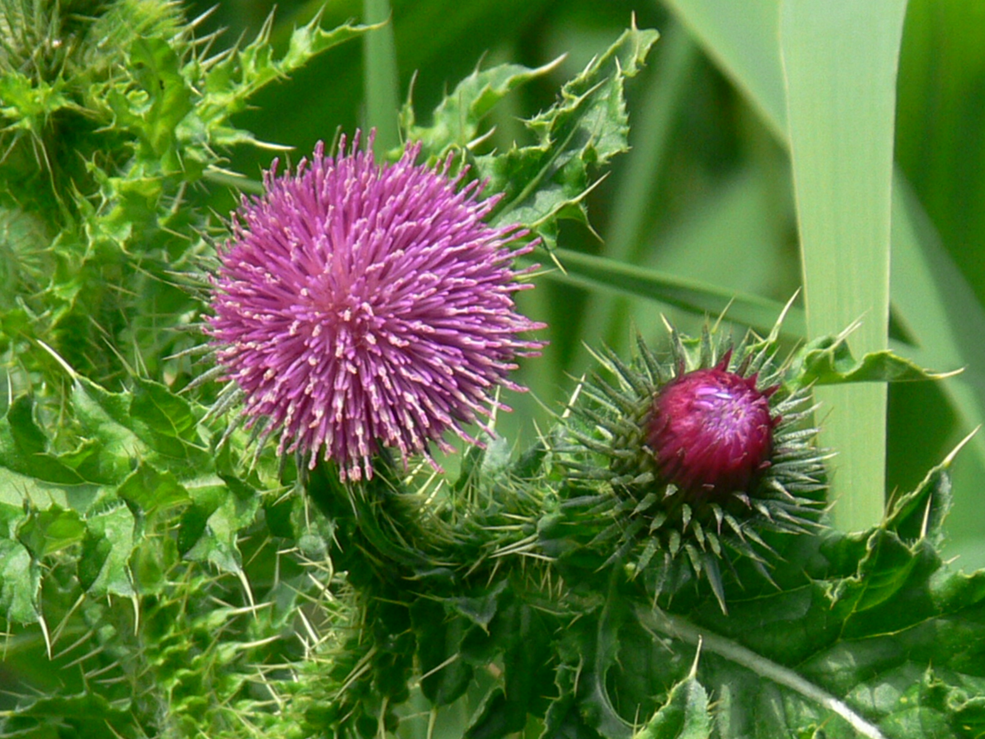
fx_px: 5919
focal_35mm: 208
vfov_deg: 7.1
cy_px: 370
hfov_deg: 9.5
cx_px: 492
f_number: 5.6
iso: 80
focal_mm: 44
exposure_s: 1/200
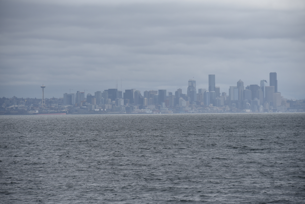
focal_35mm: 180
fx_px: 1525
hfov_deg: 11.4
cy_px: 102
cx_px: 152
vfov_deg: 7.6
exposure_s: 1/400
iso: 100
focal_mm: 180
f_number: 7.1
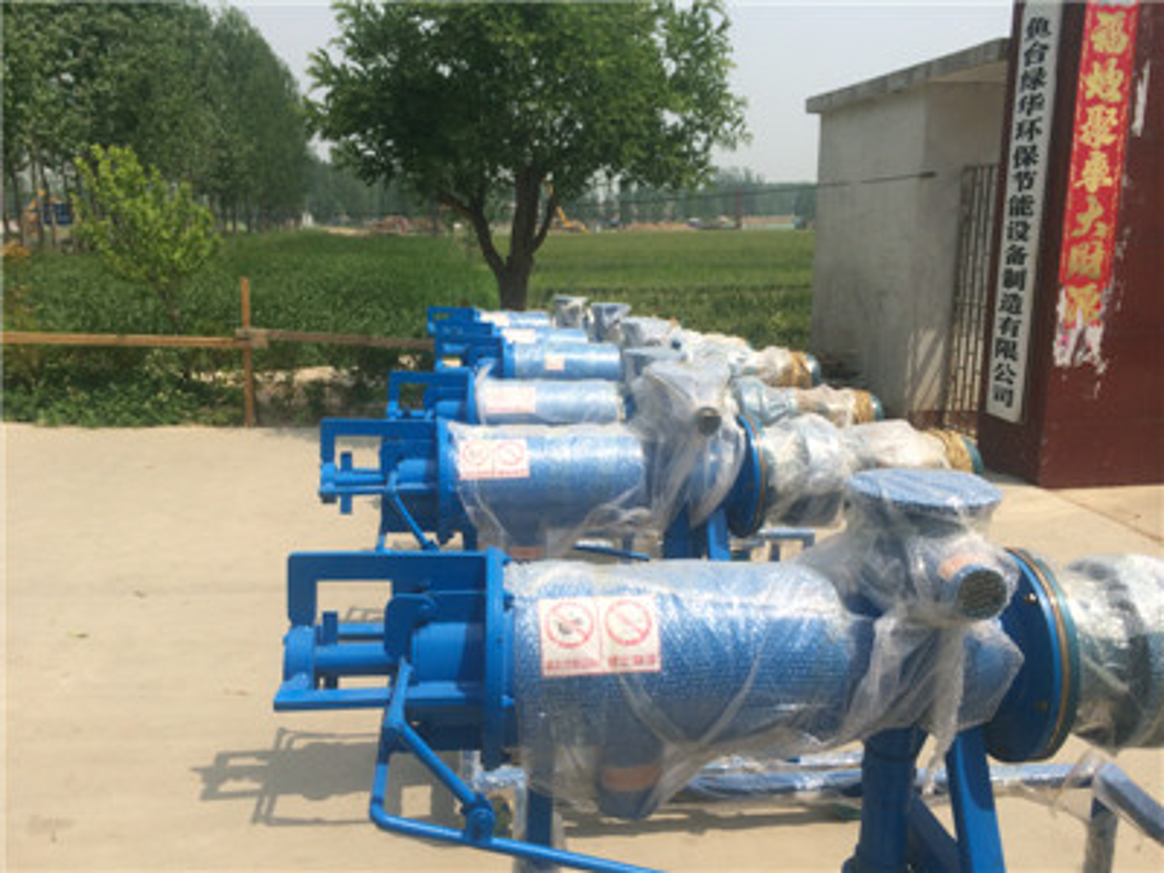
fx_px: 1009
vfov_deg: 46.8
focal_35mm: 30
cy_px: 436
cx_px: 582
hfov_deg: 60.0
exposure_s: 1/2283
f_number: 2.2
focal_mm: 4.12
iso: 32
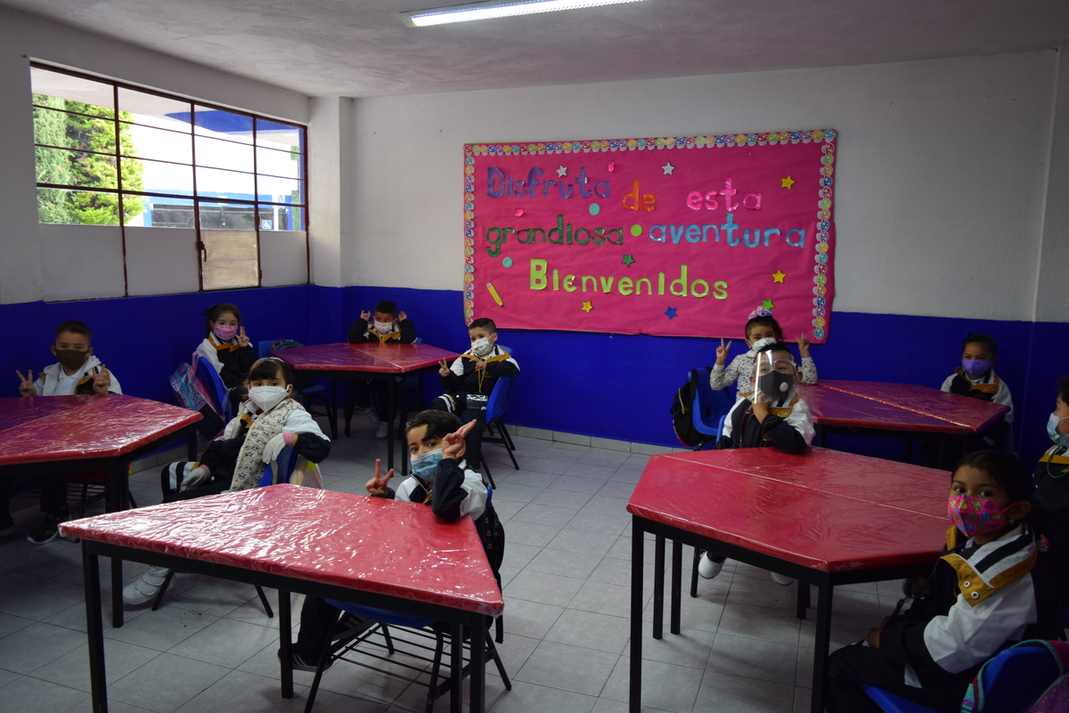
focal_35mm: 27
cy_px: 356
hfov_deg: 67.4
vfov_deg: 48.0
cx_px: 534
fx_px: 802
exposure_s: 1/60
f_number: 4
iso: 500
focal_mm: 18
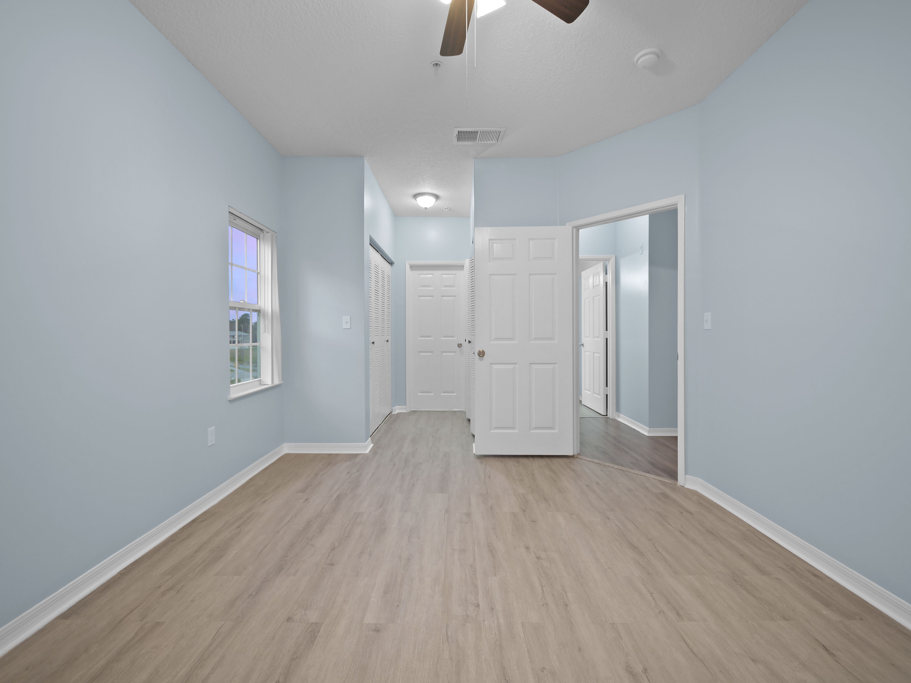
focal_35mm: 14
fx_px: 368
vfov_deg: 85.7
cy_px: 342
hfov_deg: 102.1
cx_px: 456
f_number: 4
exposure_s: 1/8
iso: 400
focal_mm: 7
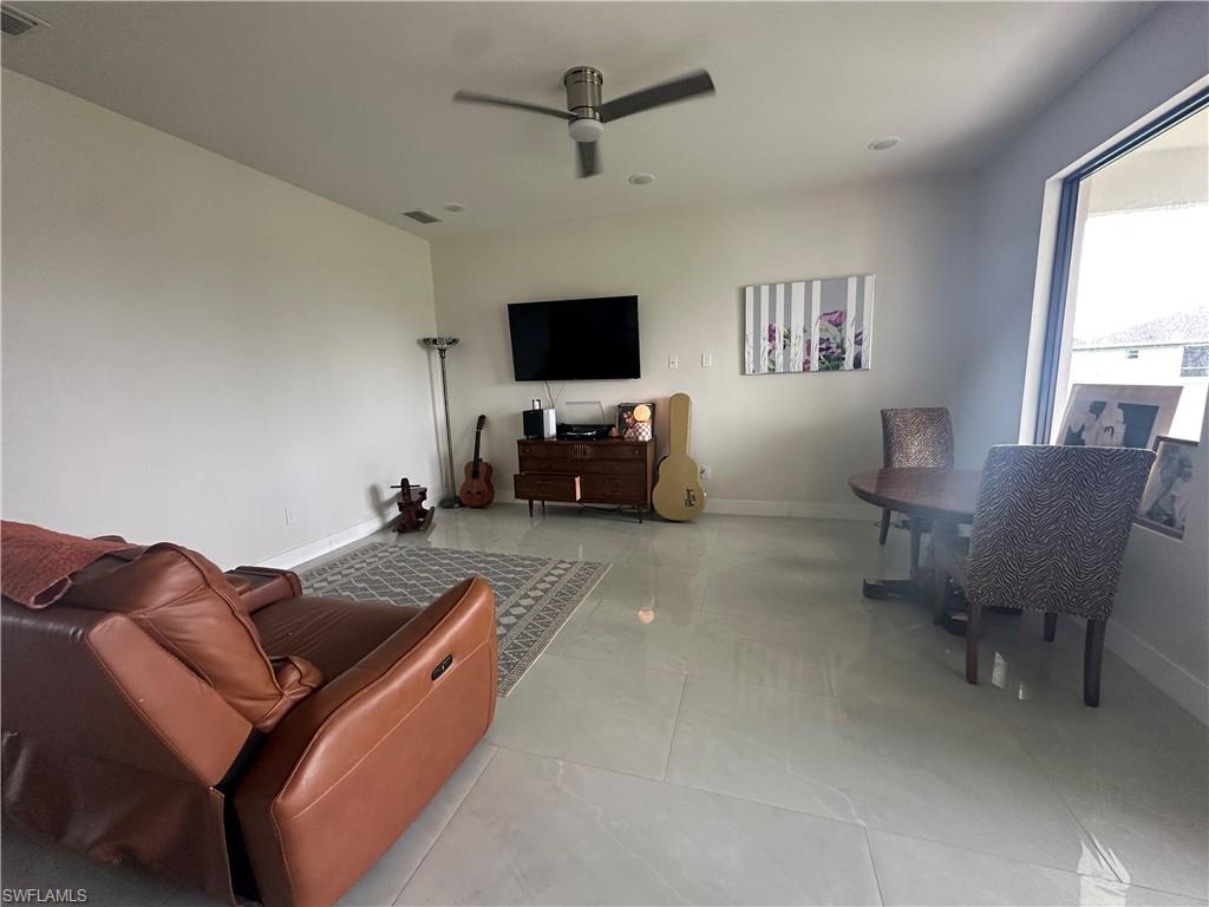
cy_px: 454
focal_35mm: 14
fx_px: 489
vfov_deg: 85.7
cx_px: 604
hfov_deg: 102.1
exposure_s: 1/60
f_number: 2.2
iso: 200
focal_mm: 2.22
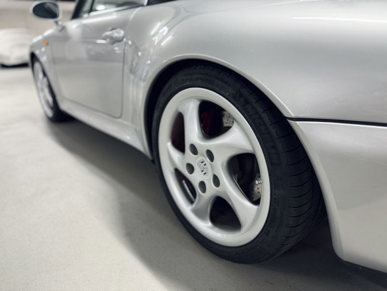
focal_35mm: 24
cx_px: 194
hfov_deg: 71.6
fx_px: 268
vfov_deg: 56.8
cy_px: 146
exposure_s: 1/50
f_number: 1.78
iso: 200
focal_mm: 6.76
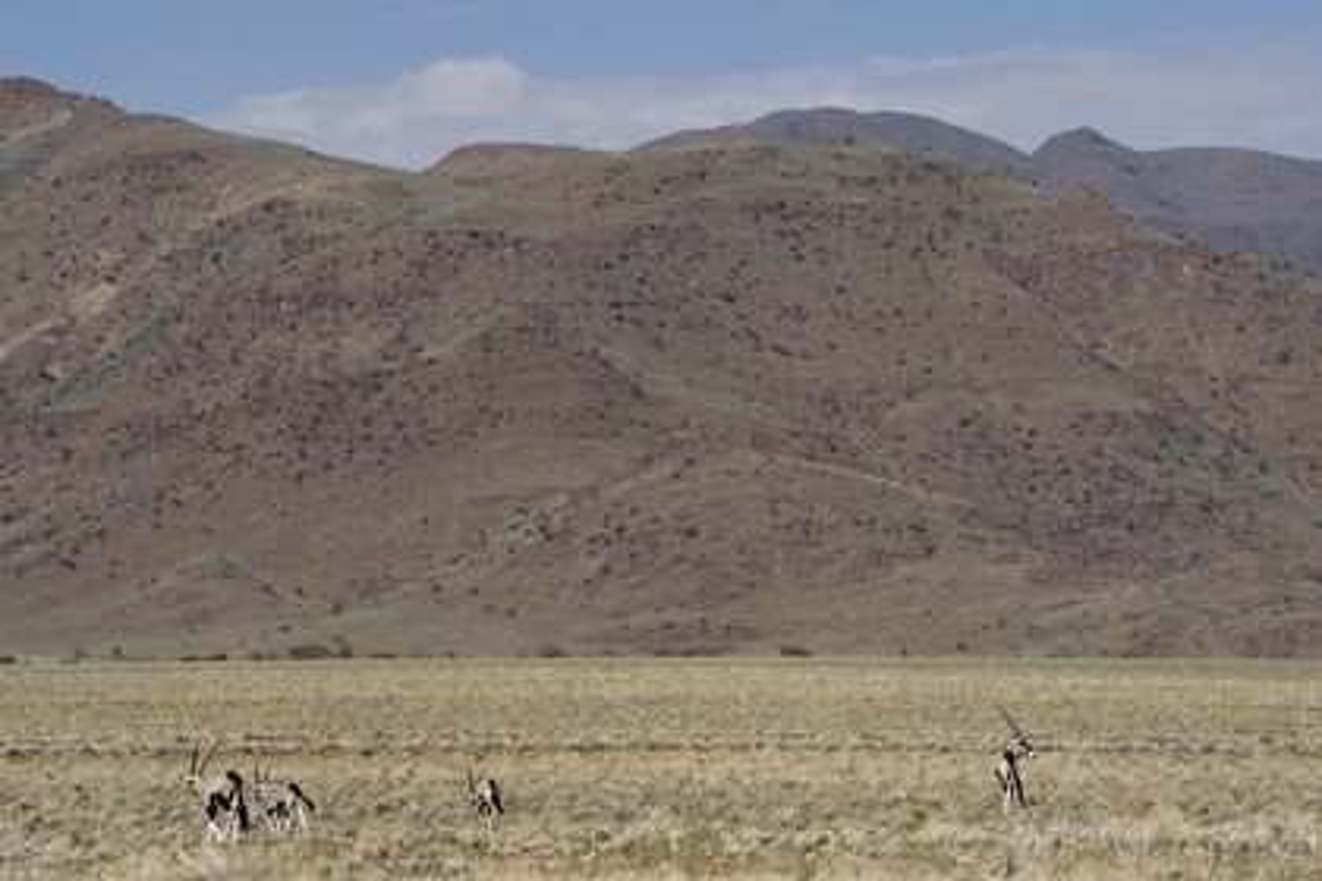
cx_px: 661
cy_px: 440
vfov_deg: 7.8
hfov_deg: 11.7
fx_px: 6426
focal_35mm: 175
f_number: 7.1
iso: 400
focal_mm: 175
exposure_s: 1/3200
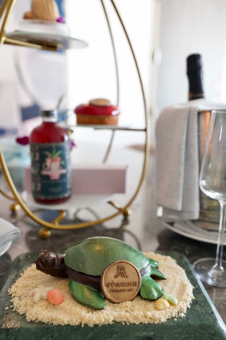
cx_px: 113
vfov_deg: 55.8
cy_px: 170
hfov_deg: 38.9
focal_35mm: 34
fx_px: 320
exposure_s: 1/60
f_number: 3.2
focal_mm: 34
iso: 640
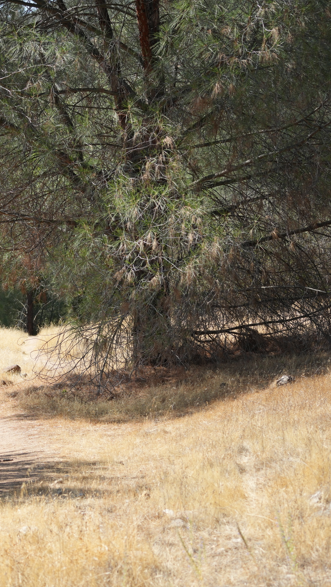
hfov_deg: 15.1
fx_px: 1232
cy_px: 295
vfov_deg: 26.8
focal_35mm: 79
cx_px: 11
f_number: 4.5
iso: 320
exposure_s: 1/1000
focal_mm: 50
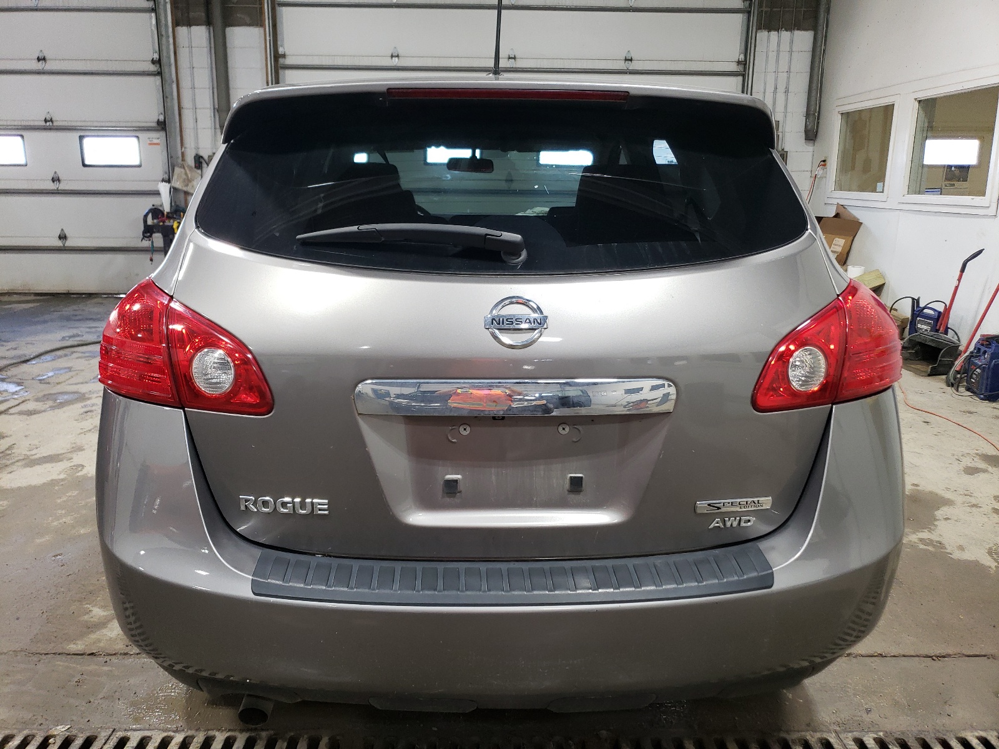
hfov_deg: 67.3
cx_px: 500
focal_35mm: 26
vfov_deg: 53.1
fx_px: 750
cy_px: 374
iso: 97
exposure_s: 1/60.2
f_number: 1.5
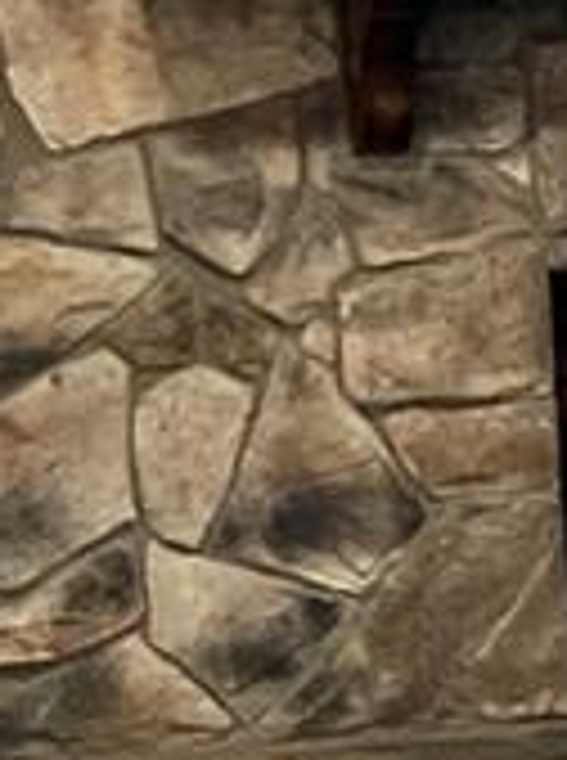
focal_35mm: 185
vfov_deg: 10.5
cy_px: 1007
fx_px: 4056
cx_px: 1210
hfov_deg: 7.6
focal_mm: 4.2
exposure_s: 1/30
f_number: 1.6
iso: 500
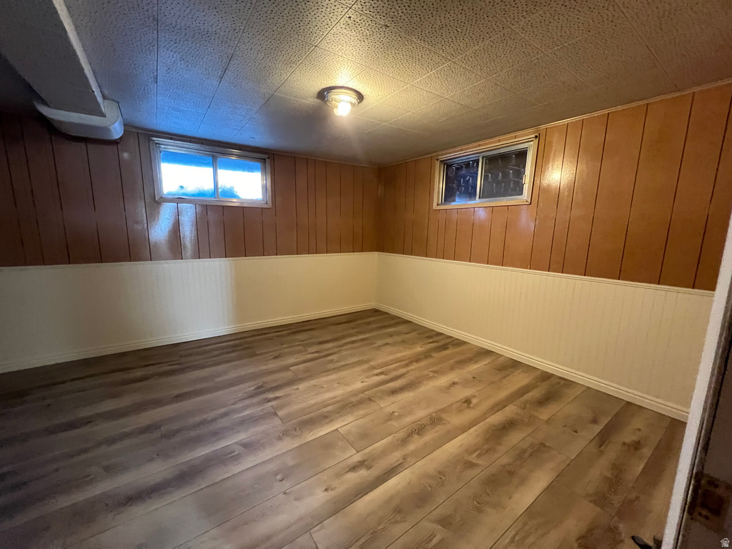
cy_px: 274
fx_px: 275
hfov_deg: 106.2
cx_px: 366
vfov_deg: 89.9
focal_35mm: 13
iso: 640
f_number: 1.8
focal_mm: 1.57
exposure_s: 1/60
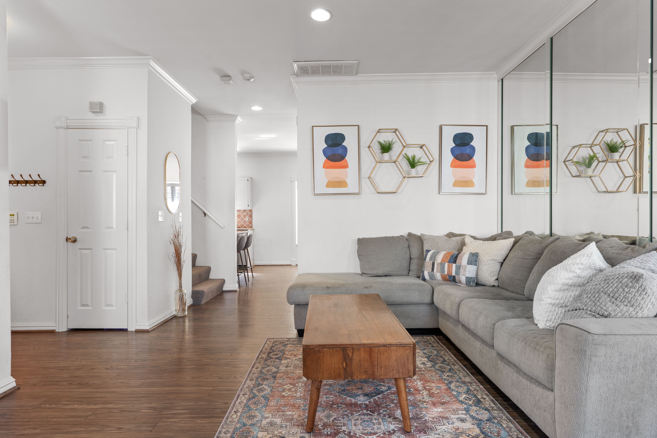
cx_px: 328
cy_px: 219
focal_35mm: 19
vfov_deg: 64.6
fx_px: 347
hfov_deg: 86.9
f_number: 11
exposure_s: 1/2.5
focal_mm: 19
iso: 640
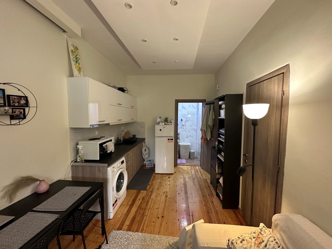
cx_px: 166
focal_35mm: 14
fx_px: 134
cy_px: 124
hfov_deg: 102.1
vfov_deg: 85.7
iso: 320
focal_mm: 2.22
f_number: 2.2
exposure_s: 1/50
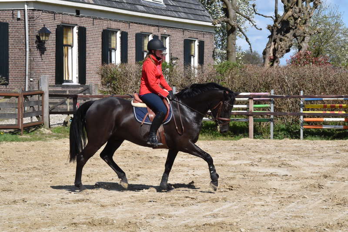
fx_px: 1189
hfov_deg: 16.7
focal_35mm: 123
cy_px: 116
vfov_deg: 11.1
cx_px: 174
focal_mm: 82
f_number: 18
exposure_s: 1/640
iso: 1000
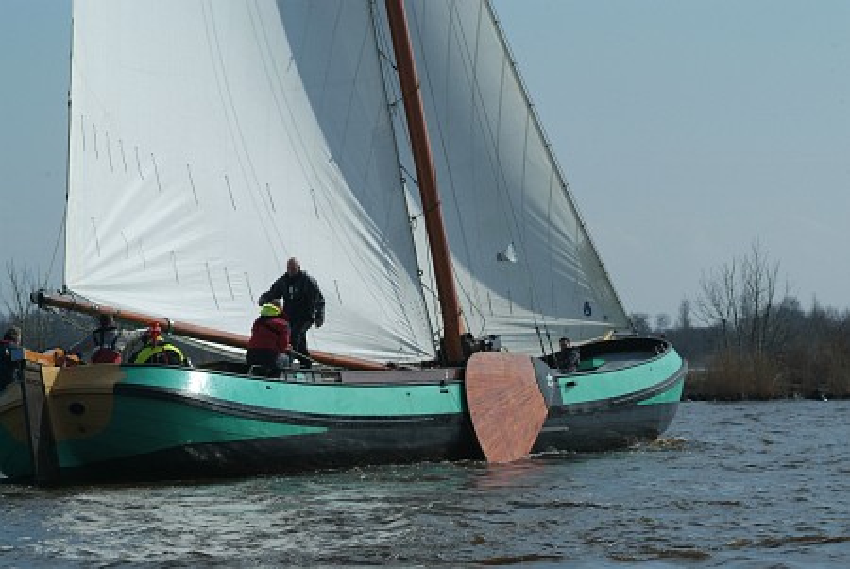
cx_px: 425
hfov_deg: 13.9
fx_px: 3474
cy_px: 284
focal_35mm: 147
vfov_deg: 9.4
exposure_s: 1/2000
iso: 400
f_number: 9.5
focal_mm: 98
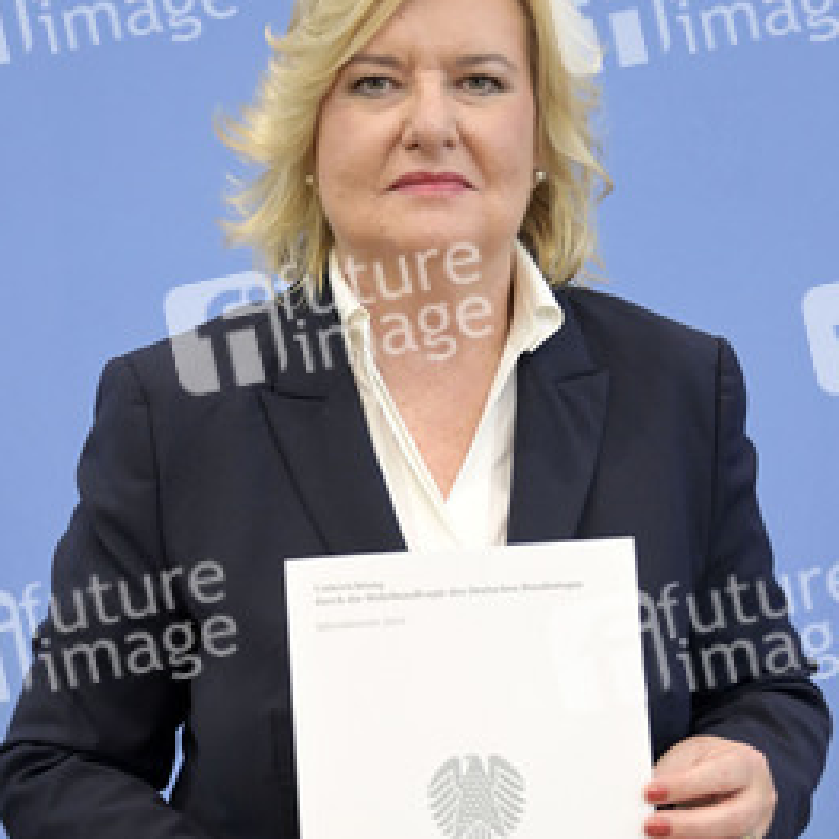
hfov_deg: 20.6
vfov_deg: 20.6
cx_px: 421
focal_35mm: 84
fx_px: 2303
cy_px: 479
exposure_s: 1/640
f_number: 5
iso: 4000
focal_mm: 65
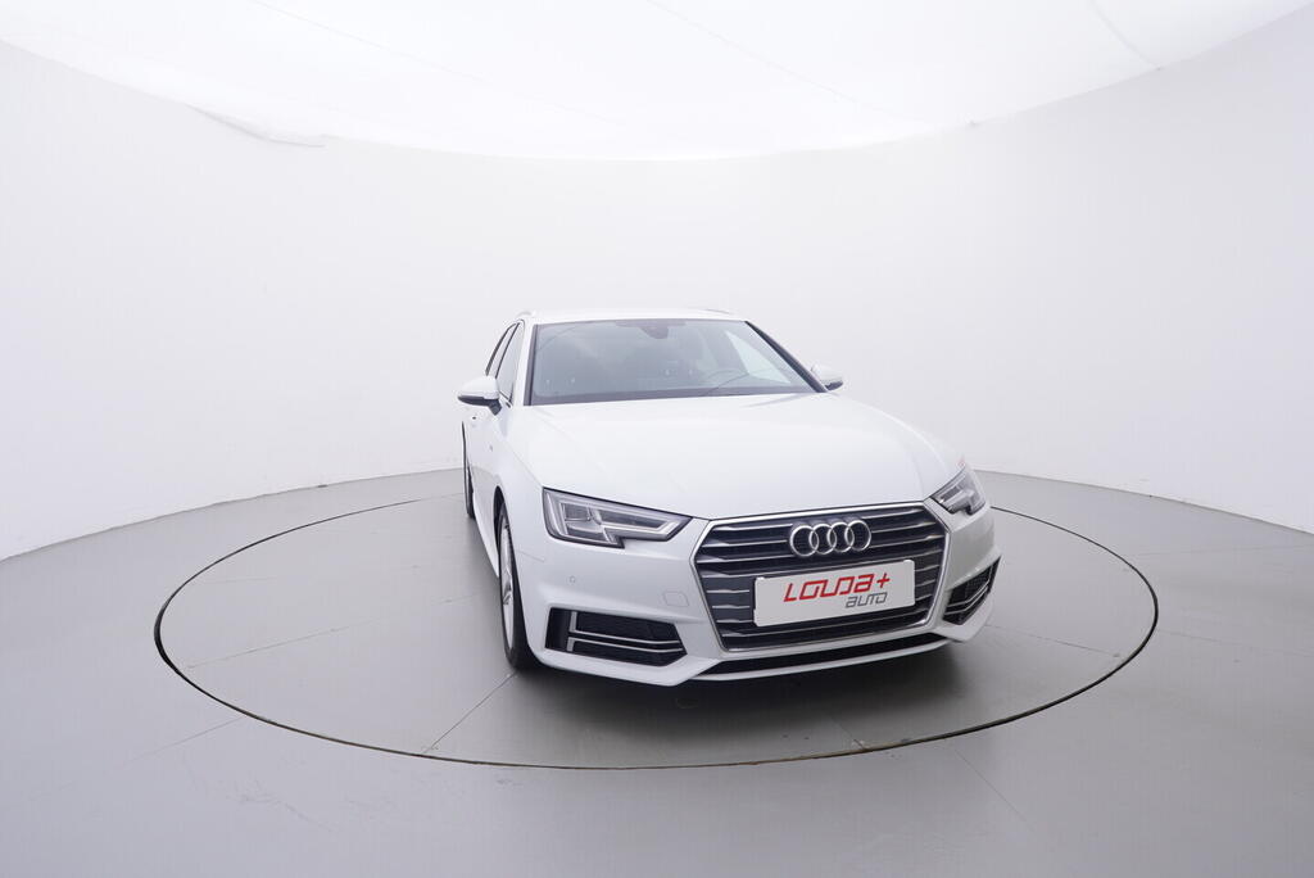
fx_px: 822
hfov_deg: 77.3
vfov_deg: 56.2
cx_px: 657
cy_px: 439
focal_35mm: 22
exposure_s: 1/80
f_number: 5
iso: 200
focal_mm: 15
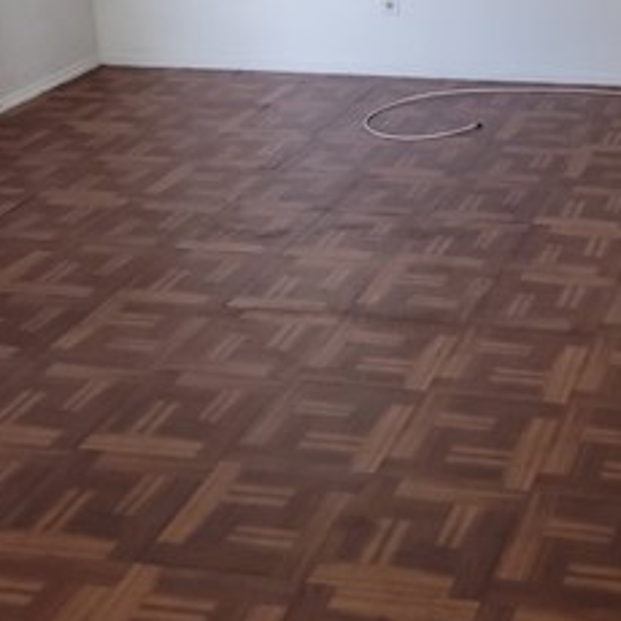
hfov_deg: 25.7
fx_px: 1299
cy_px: 19
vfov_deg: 25.7
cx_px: 608
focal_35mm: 64
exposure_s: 1/60
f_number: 1.8
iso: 64
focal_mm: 5.4
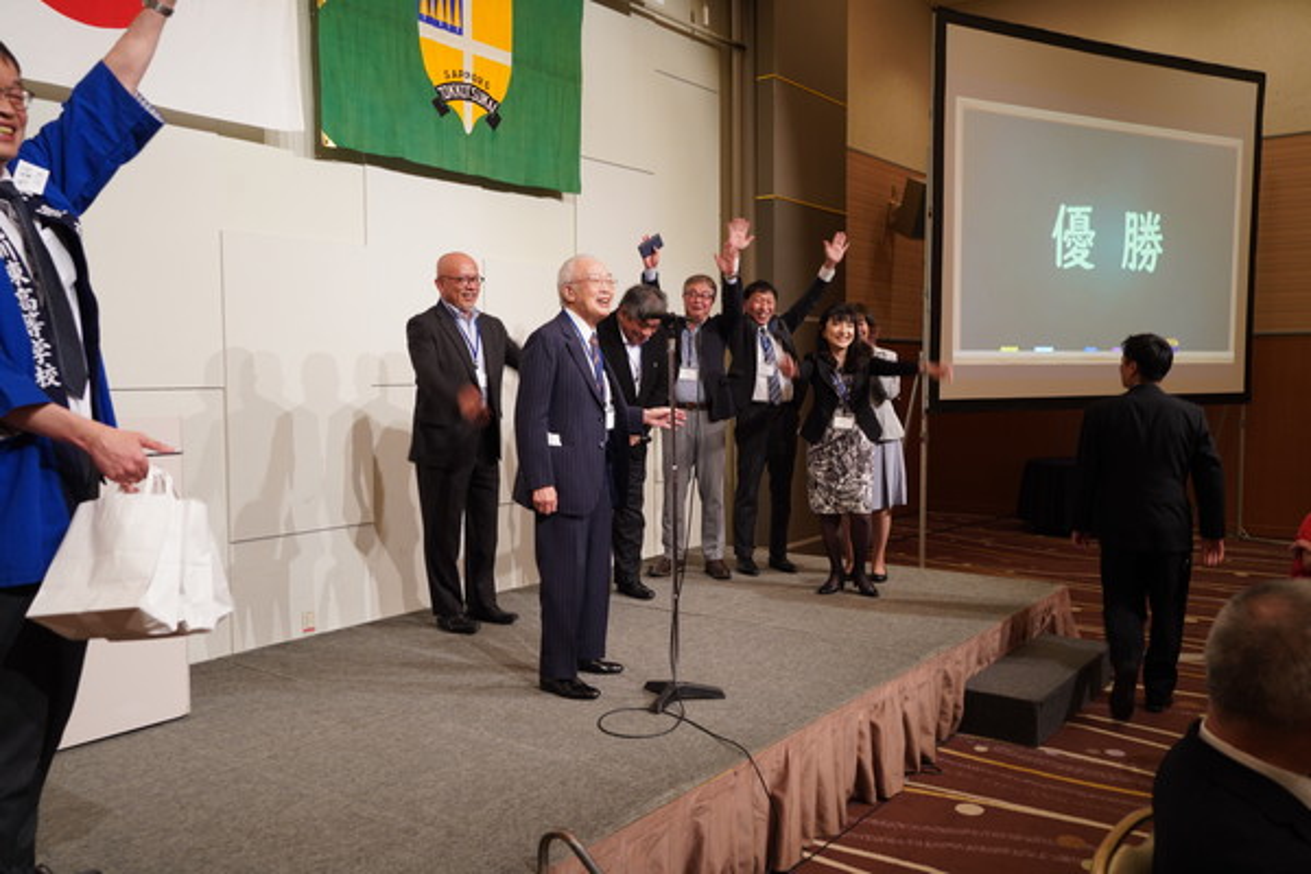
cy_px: 437
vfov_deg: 46.4
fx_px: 1020
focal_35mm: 28
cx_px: 656
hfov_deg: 65.5
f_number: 5.6
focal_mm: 28
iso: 800
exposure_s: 1/30
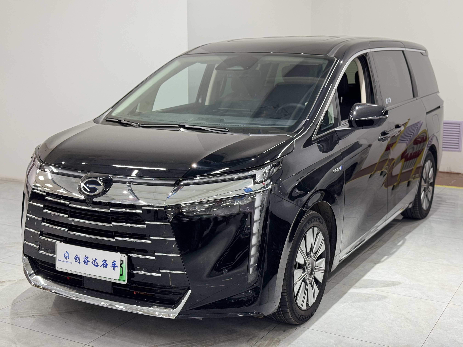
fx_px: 642
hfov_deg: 39.7
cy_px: 174
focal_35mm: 48
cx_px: 232
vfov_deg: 30.3
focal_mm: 6.76
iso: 80
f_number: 1.78
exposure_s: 1/50
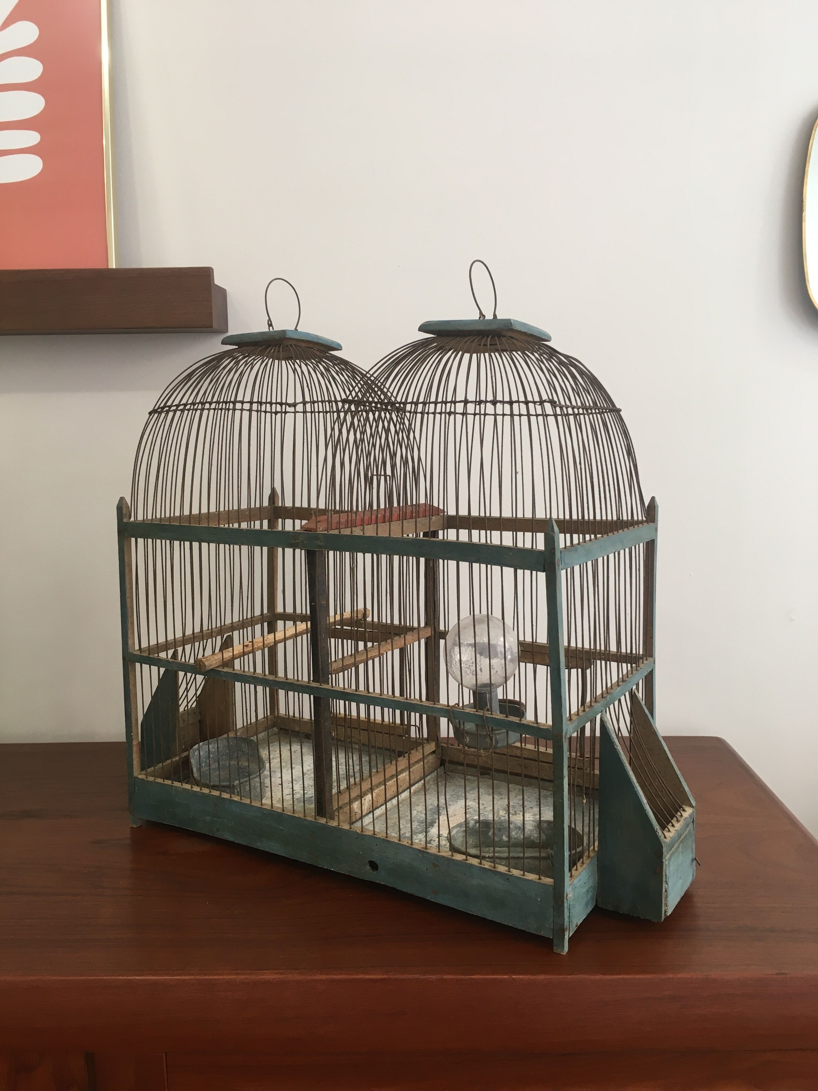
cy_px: 546
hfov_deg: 48.2
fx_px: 914
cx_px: 409
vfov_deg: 61.7
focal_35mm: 29
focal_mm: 4.15
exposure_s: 1/33
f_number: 2.2
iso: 80
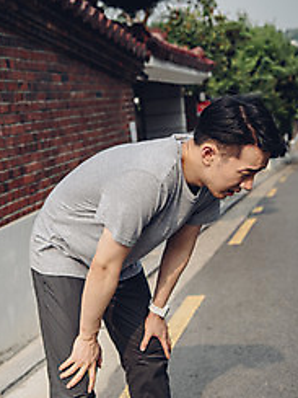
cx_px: 105
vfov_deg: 30.6
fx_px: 723
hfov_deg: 23.2
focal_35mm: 63
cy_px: 241
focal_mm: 40
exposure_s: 1/2500
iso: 320
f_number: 3.5
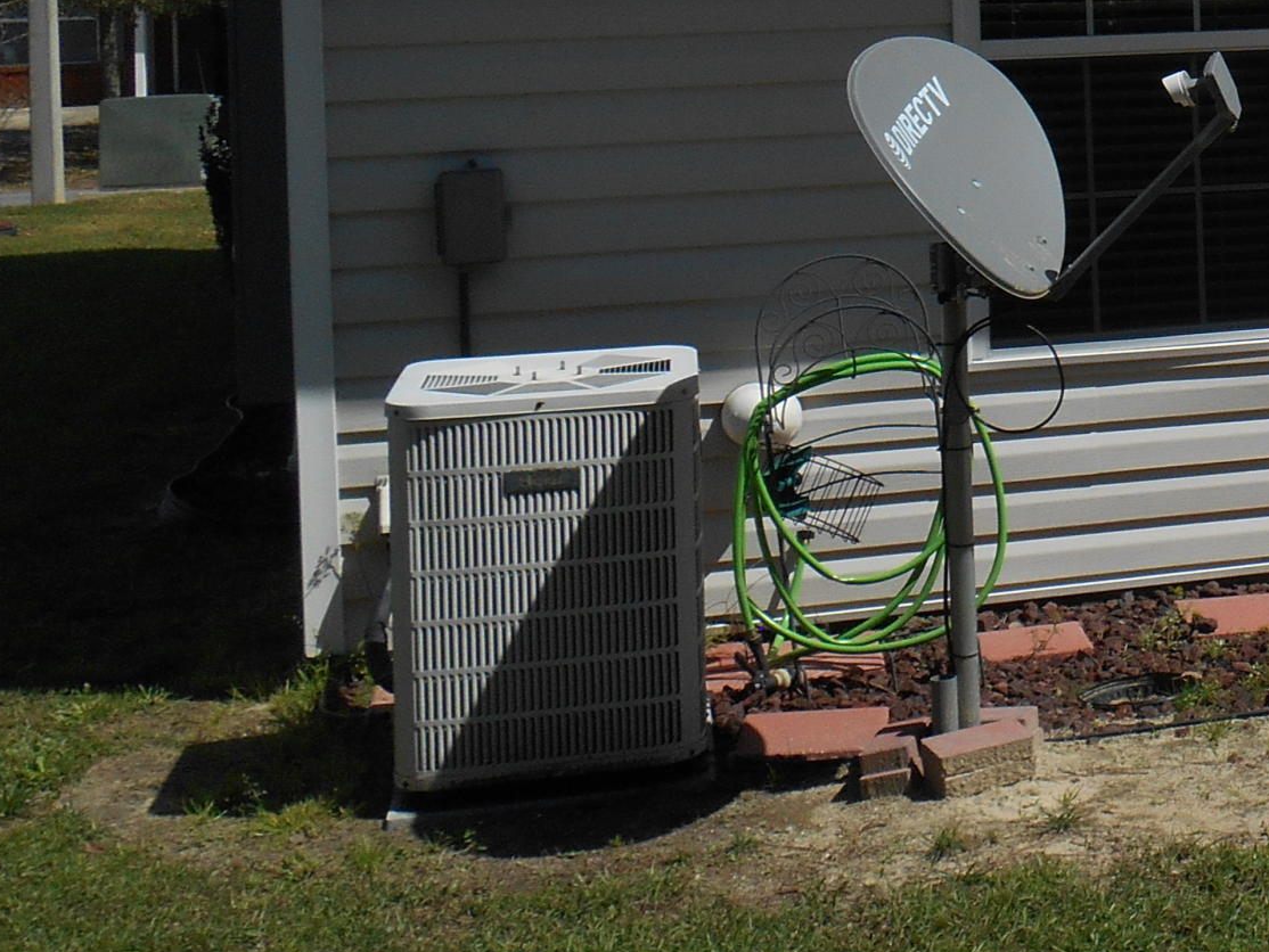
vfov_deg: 20.3
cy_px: -33
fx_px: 2567
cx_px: 1645
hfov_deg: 24.3
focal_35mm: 70
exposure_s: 1/1600
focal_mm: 4.7
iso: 80
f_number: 3.4
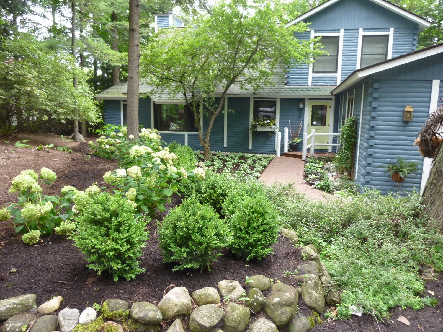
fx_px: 320
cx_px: 222
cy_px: 166
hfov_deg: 69.4
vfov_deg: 54.9
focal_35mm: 25
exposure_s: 1/30
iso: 100
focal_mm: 4.5
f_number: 3.3
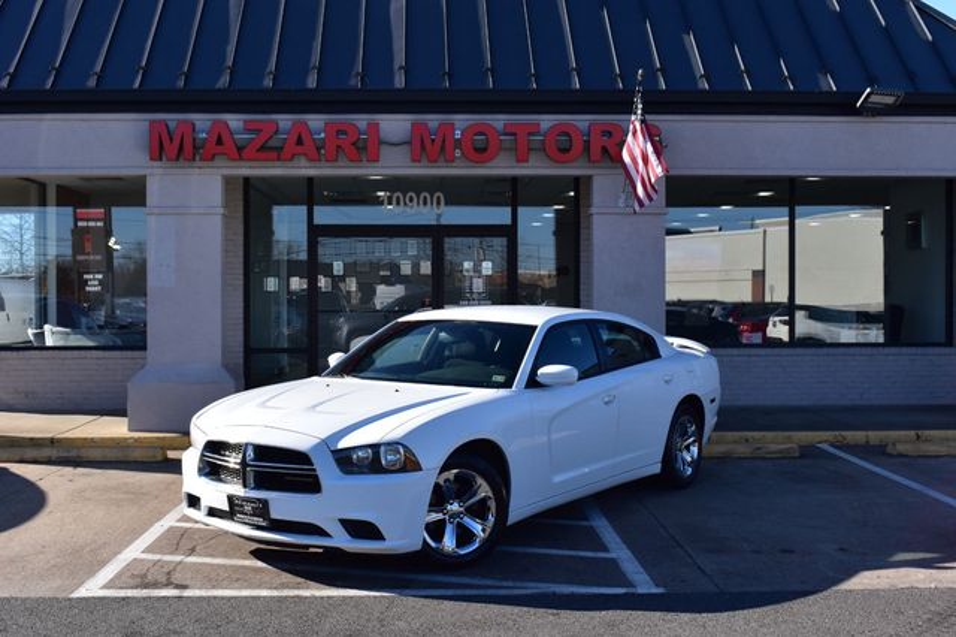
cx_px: 478
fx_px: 1155
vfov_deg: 30.8
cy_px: 318
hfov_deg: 45.0
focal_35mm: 44
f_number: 11
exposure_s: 1/400
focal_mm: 29
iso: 400
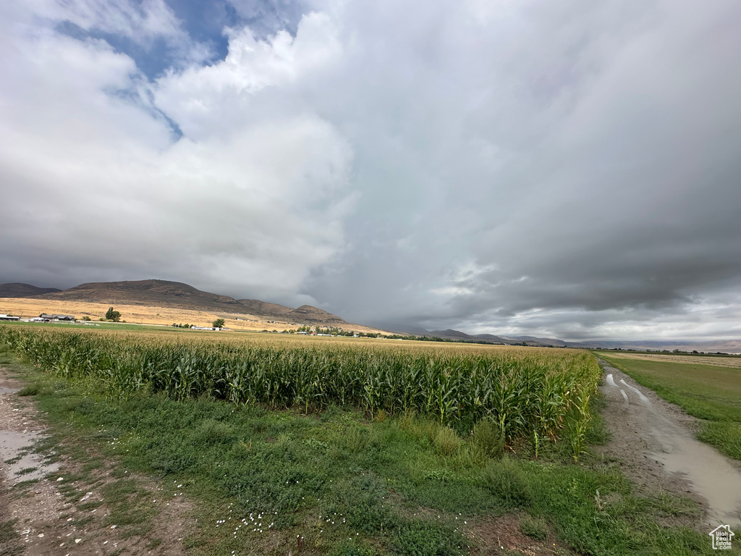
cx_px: 370
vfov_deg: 85.7
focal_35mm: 14
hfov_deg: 102.1
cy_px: 278
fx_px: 300
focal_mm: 2.22
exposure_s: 1/4651
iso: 50
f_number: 2.2
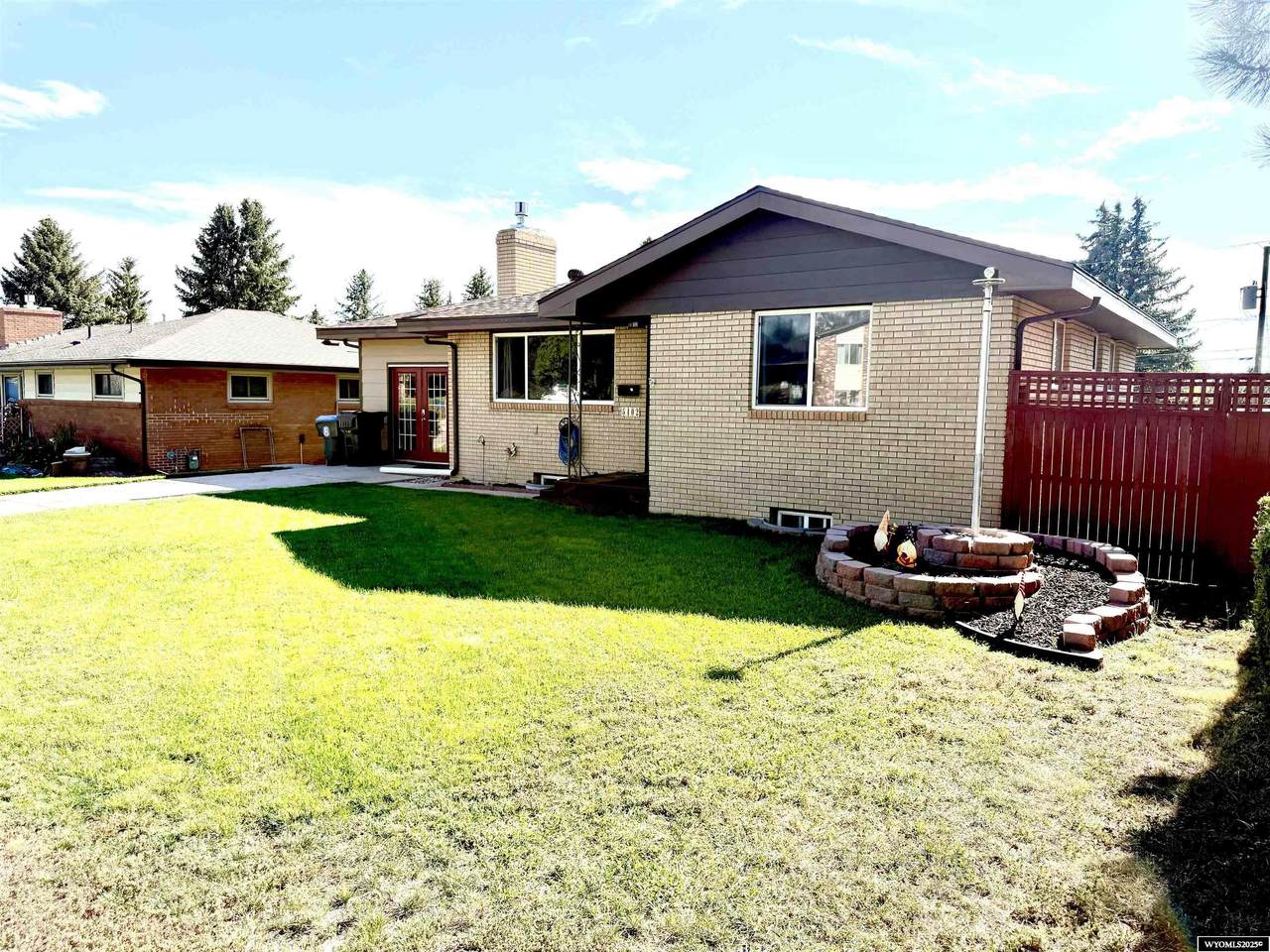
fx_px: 881
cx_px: 635
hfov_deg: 71.6
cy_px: 476
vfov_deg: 56.8
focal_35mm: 24
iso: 100
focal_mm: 6.76
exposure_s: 1/4673
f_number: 1.78
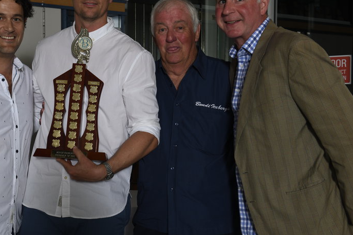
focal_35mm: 64
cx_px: 127
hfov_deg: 31.2
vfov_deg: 21.2
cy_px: 107
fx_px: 628
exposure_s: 1/125
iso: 320
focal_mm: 44
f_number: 9
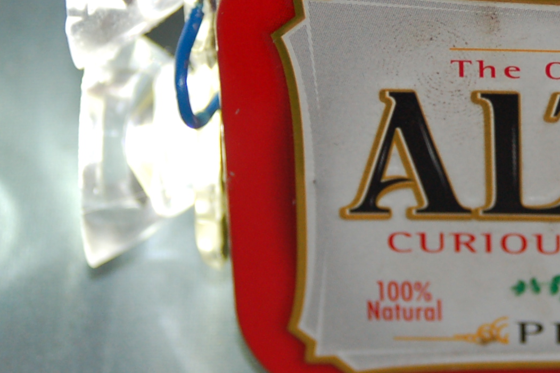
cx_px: 640
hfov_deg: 7.2
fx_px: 4399
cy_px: -14
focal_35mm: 283
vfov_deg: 4.8
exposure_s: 1/60
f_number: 5.3
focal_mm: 66
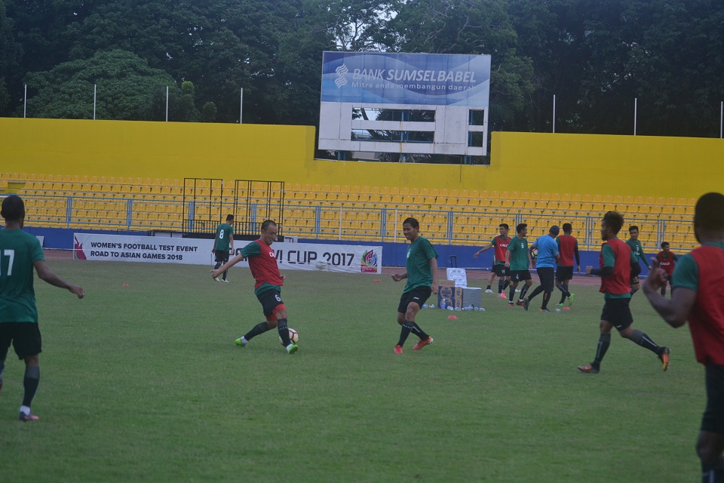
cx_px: 362
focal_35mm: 105
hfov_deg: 19.5
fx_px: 2112
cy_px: 242
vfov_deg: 13.0
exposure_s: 1/500
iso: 320
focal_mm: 70
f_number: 5
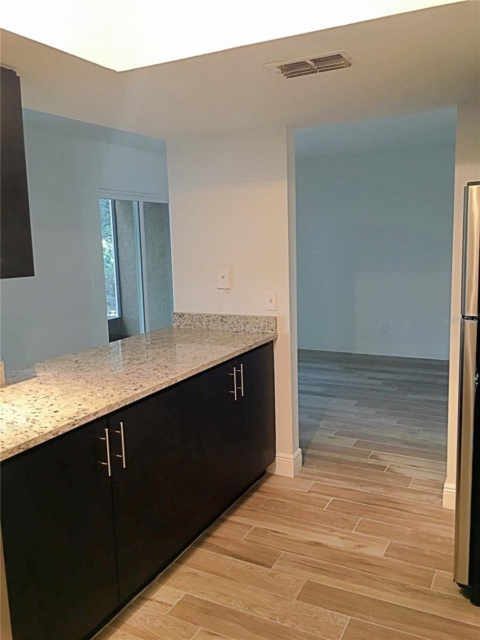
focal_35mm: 29
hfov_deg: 48.2
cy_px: 320
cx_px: 240
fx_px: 536
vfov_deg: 61.7
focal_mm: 4.15
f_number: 2.2
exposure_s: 1/33
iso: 200
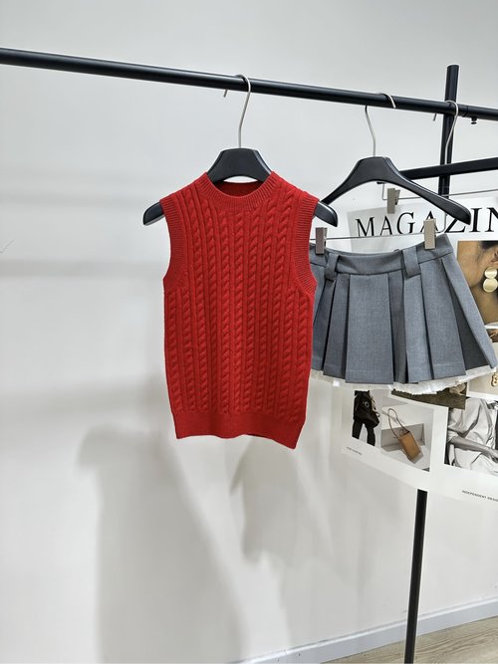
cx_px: 249
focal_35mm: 24
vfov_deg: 71.6
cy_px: 332
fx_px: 461
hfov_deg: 56.8
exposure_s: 1/121
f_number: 1.78
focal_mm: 6.86
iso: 200
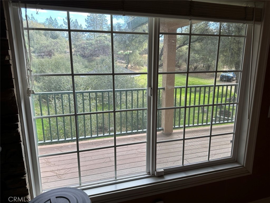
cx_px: 135
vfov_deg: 56.8
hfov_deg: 71.6
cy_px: 102
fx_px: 187
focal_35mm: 24
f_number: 1.78
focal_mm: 6.86
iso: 64
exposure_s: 1/223
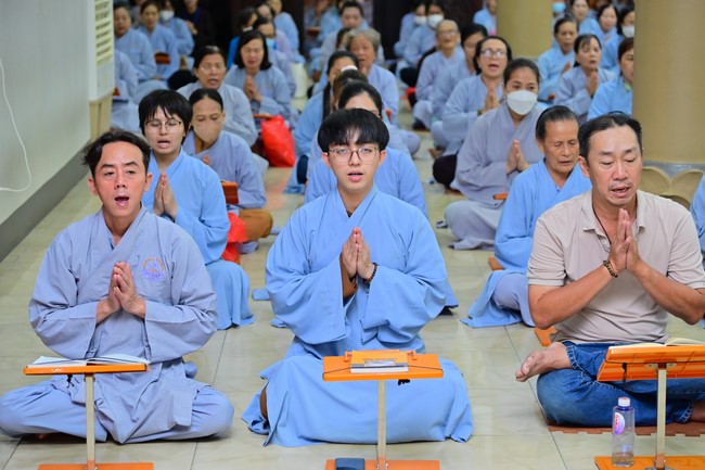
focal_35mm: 86
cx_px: 352
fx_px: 1684
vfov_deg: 15.9
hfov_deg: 23.7
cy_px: 235
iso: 1250
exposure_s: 1/80
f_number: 4.5
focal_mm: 86
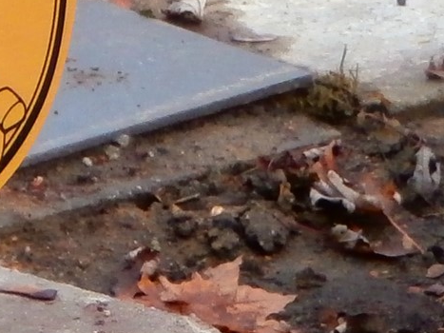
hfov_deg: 3.6
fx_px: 7078
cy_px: 82
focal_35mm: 552
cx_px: -170
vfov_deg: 2.7
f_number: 5
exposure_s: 1/100
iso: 125
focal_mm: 15.16
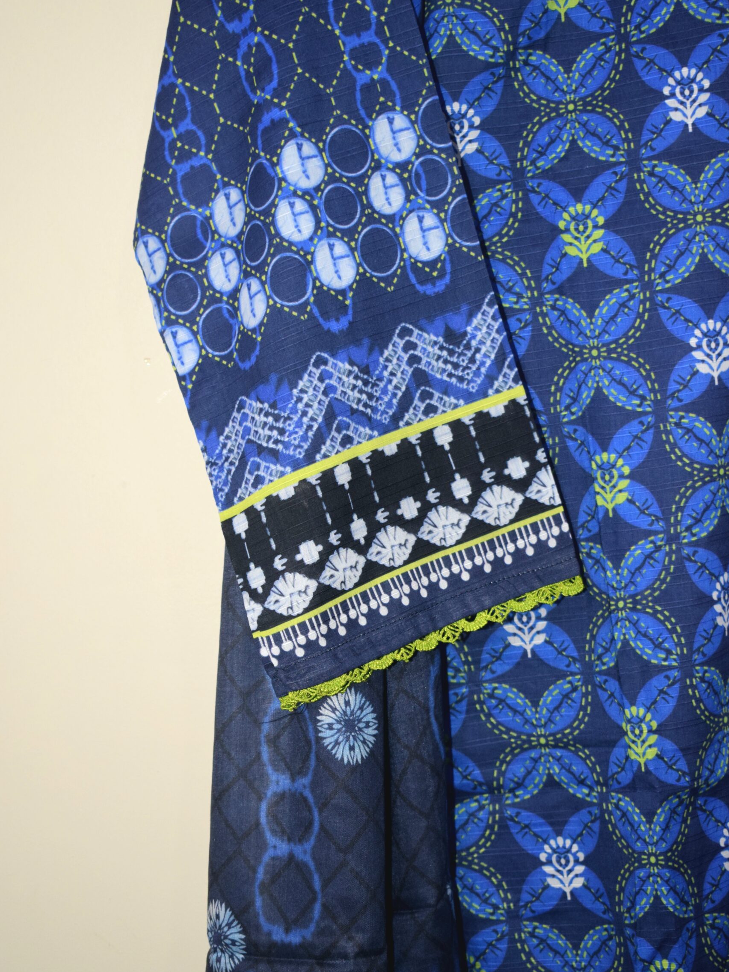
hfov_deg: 22.6
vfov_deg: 29.8
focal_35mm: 65
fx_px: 1825
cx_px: 365
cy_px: 444
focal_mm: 40
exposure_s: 1/60.2
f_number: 4.8
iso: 800
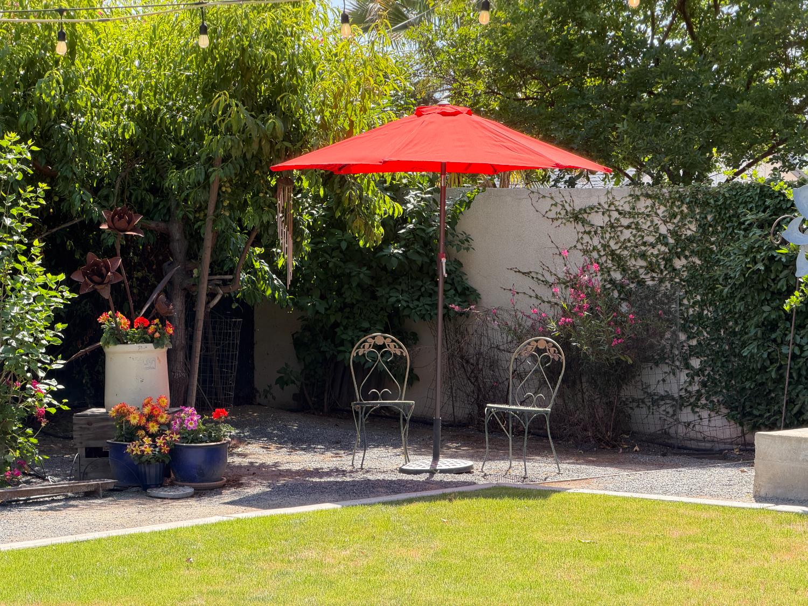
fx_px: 2334
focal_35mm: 100
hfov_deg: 19.6
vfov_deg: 14.8
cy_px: 303
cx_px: 404
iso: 50
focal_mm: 16.89
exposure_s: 1/205
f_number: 2.8
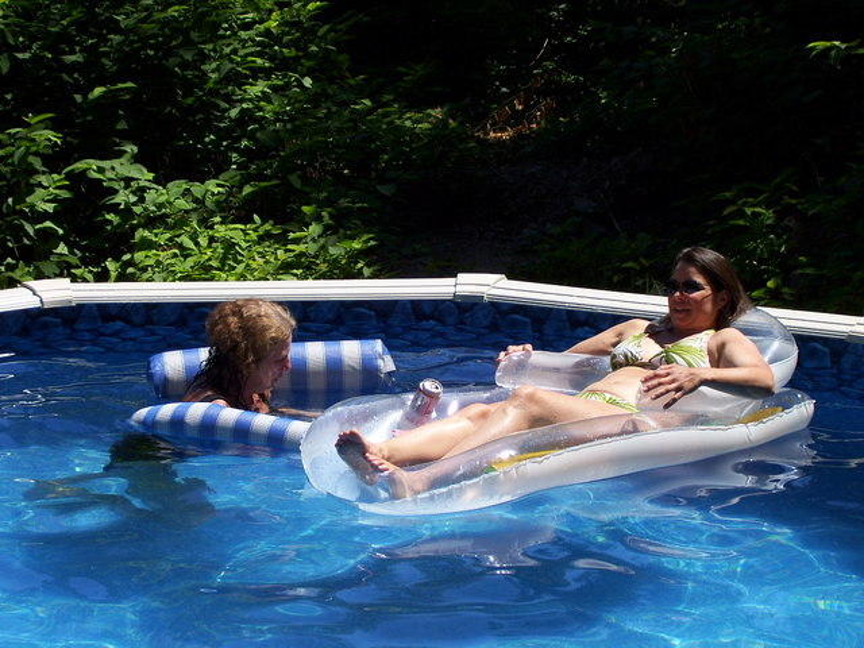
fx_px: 2696
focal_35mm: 108
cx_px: 432
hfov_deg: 18.2
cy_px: 324
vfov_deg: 13.7
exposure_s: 1/500
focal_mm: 18
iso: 80
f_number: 4.6
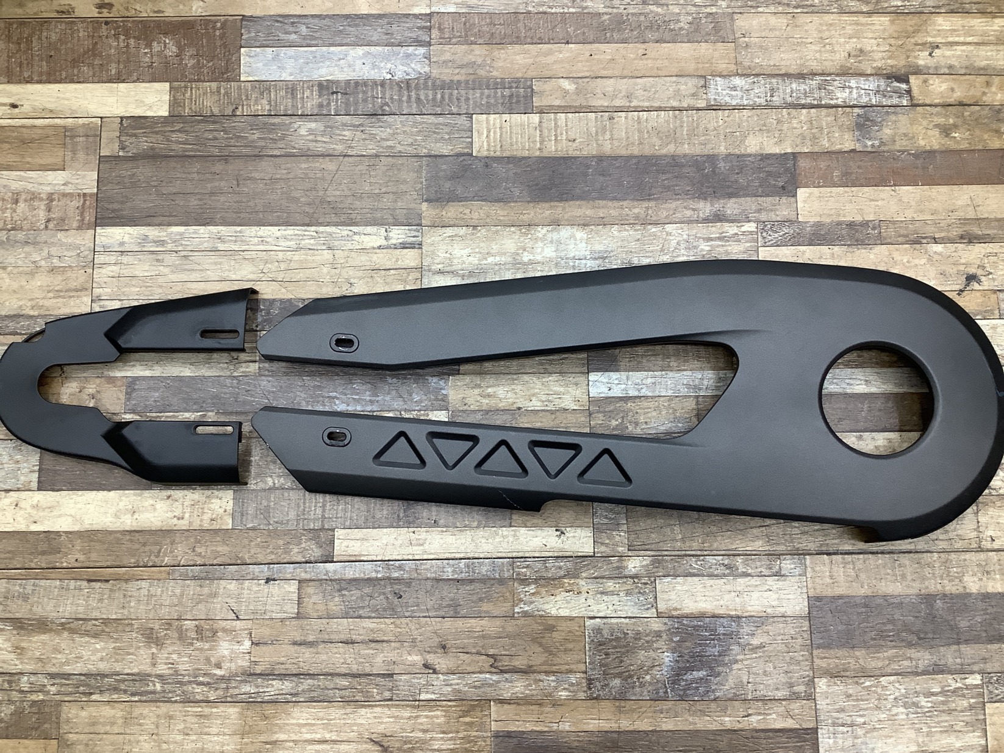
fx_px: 899
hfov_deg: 58.3
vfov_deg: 45.5
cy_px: 376
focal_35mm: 31
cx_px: 502
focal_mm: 3.3
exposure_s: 1/50
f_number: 2.4
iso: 100
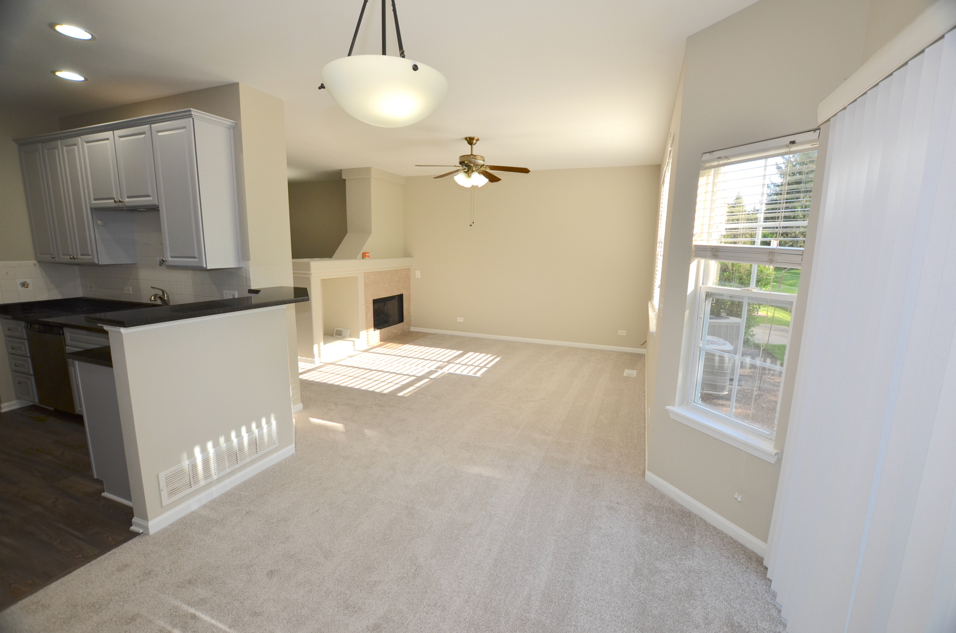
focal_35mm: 15
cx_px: 478
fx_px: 397
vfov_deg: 77.1
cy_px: 316
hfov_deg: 100.5
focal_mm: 10
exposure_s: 1/100
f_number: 5
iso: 200
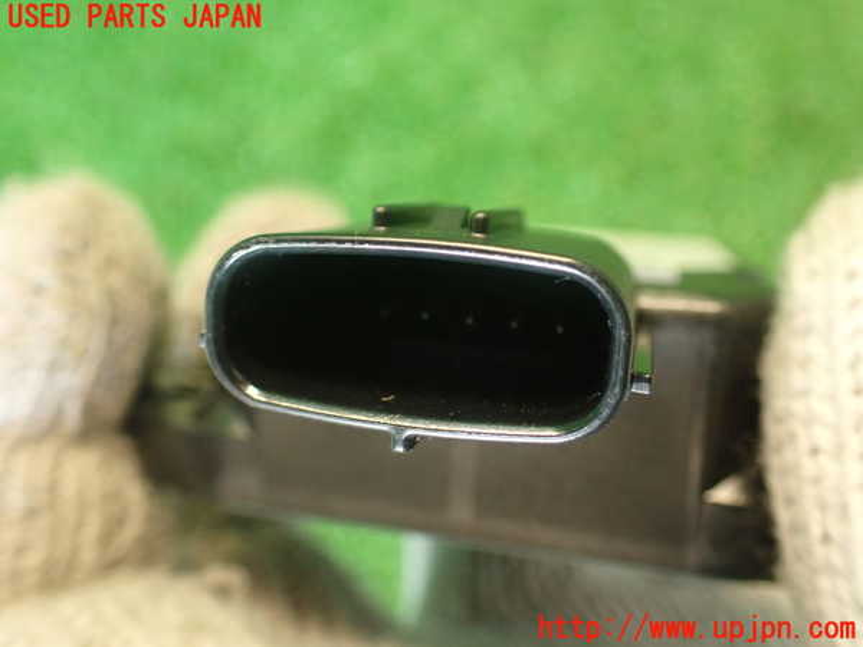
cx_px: 432
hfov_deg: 56.8
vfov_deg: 44.2
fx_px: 798
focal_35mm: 32
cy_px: 324
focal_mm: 5.79
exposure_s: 1/30
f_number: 2.4
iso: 500
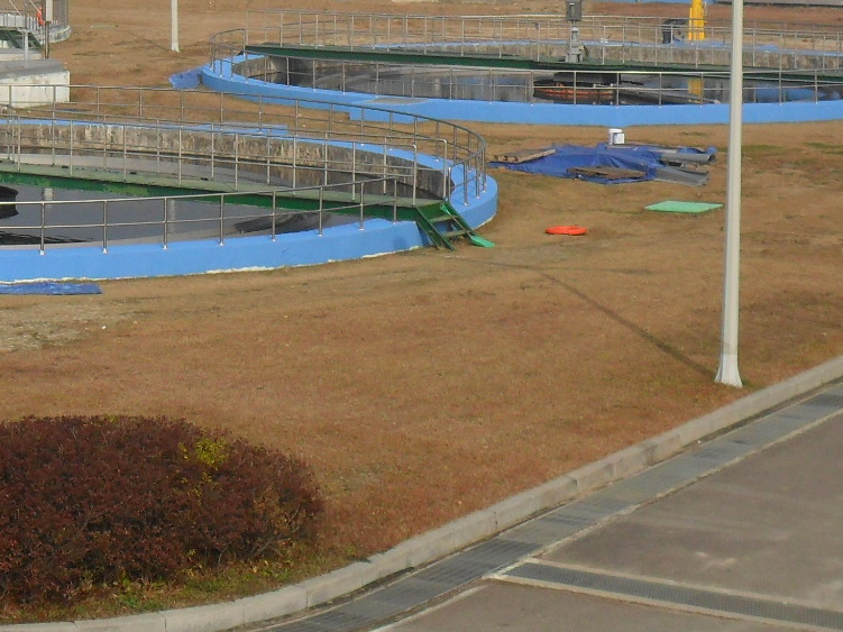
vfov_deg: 12.1
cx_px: -138
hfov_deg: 15.9
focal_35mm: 120
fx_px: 2922
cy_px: -120
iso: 100
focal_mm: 7.8
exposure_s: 1/1000
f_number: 4.5
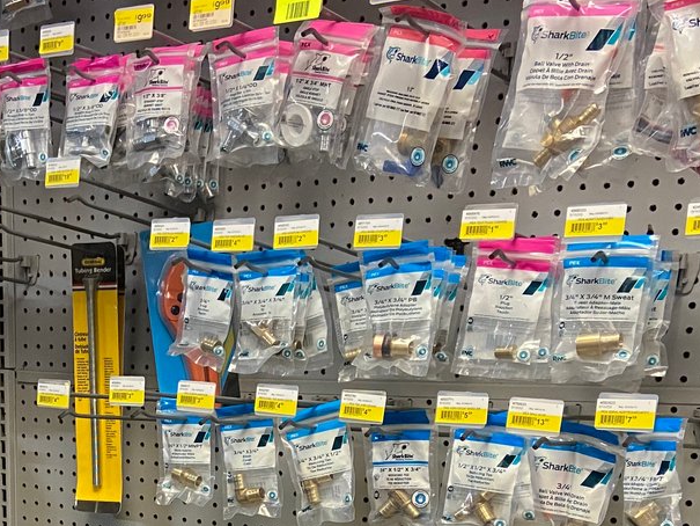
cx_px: 100
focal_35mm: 65
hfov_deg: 28.9
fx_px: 1315
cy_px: 631
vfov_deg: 21.1
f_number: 1.8
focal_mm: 4.25
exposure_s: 1/60
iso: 200
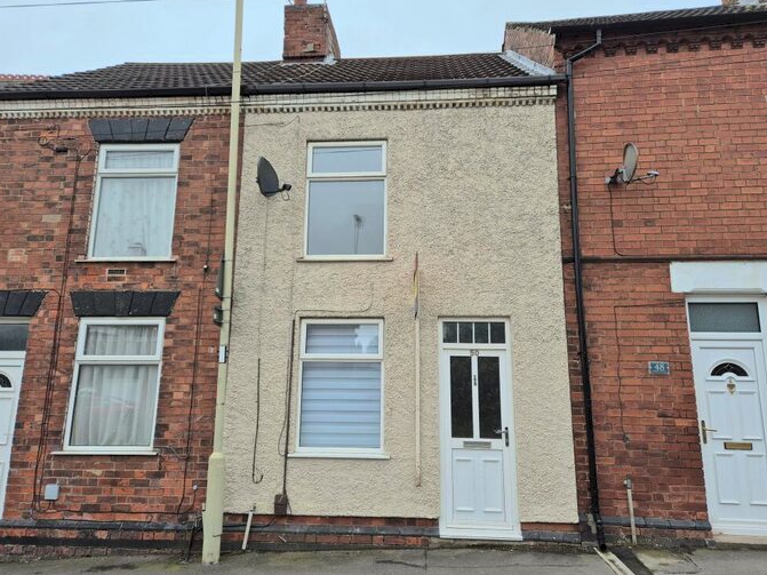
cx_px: 383
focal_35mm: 24
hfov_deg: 71.6
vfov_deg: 56.8
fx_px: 532
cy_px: 277
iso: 25
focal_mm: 5.4
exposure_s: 1/323
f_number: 1.8
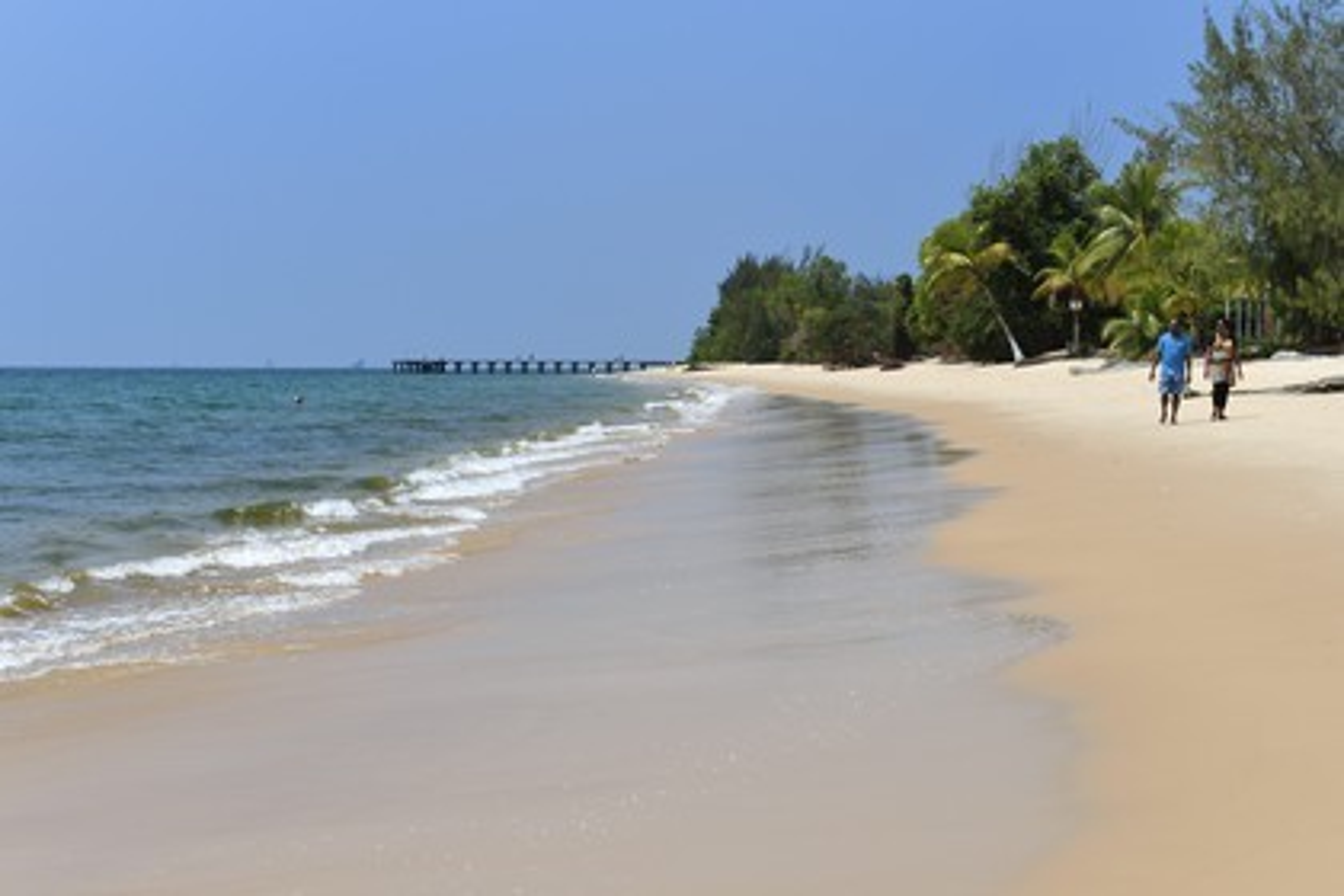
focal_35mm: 70
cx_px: 672
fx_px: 2613
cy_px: 448
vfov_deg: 19.5
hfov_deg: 28.8
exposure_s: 1/320
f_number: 13
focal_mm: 70
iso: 200
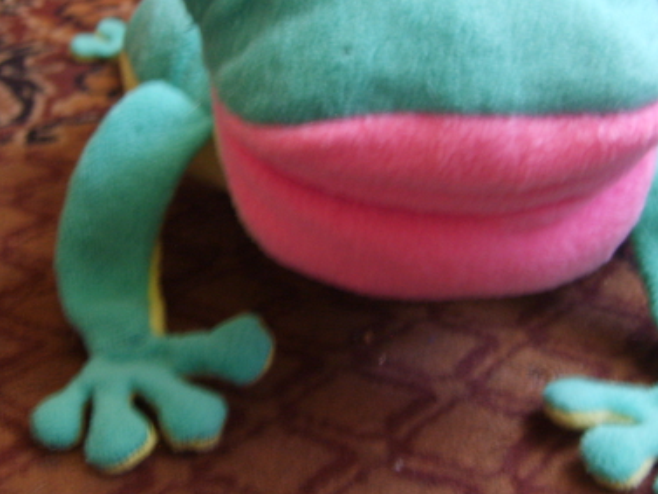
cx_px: 380
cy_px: 149
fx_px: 970
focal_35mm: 51
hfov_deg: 37.4
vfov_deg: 28.3
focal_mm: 7.4
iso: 123
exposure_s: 1/3
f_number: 2.8
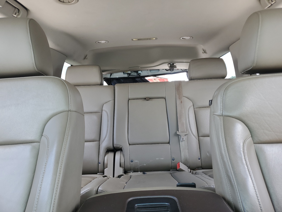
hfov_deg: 67.3
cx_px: 141
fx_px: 212
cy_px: 106
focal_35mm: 26
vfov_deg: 53.1
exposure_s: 1/141
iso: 50
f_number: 1.5
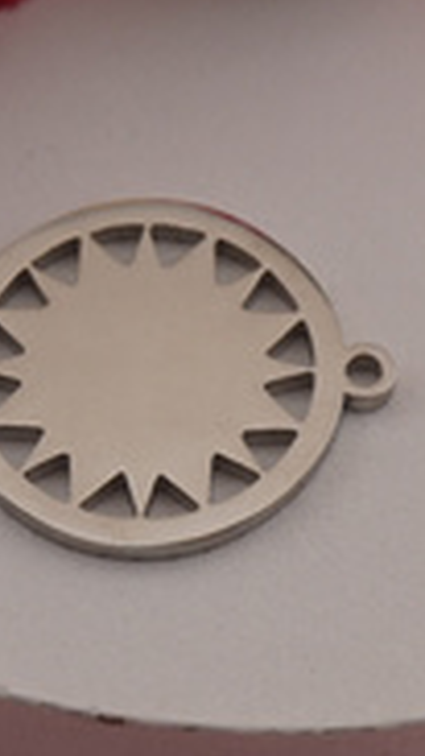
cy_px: 337
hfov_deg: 7.3
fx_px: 3330
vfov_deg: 12.9
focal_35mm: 166
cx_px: 116
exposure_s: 1/125
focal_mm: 43
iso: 100
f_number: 8
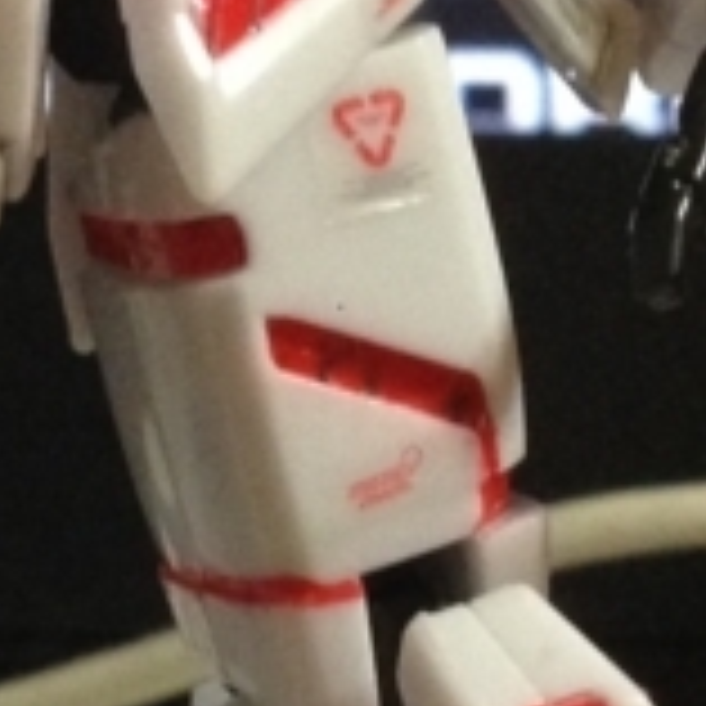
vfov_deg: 9.2
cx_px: -22
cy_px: 270
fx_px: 4384
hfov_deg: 9.1
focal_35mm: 190
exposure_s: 1/20
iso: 250
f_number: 2.4
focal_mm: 4.12
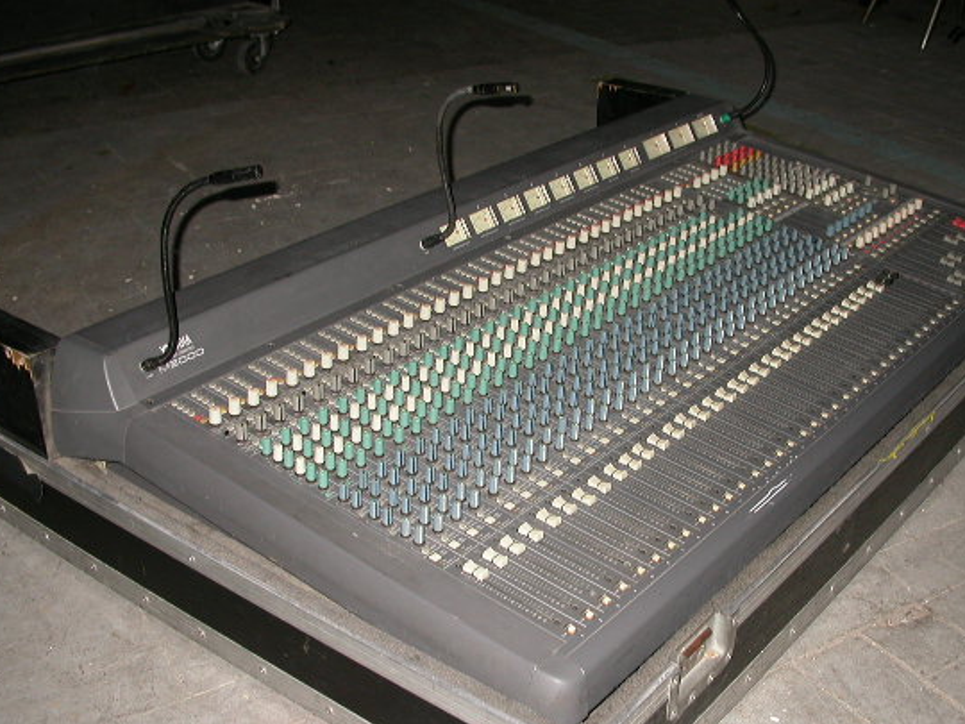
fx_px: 1254
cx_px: 547
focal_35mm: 45
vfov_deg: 32.1
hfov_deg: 42.0
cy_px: 427
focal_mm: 7.85
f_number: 2.6
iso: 100
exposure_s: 1/60
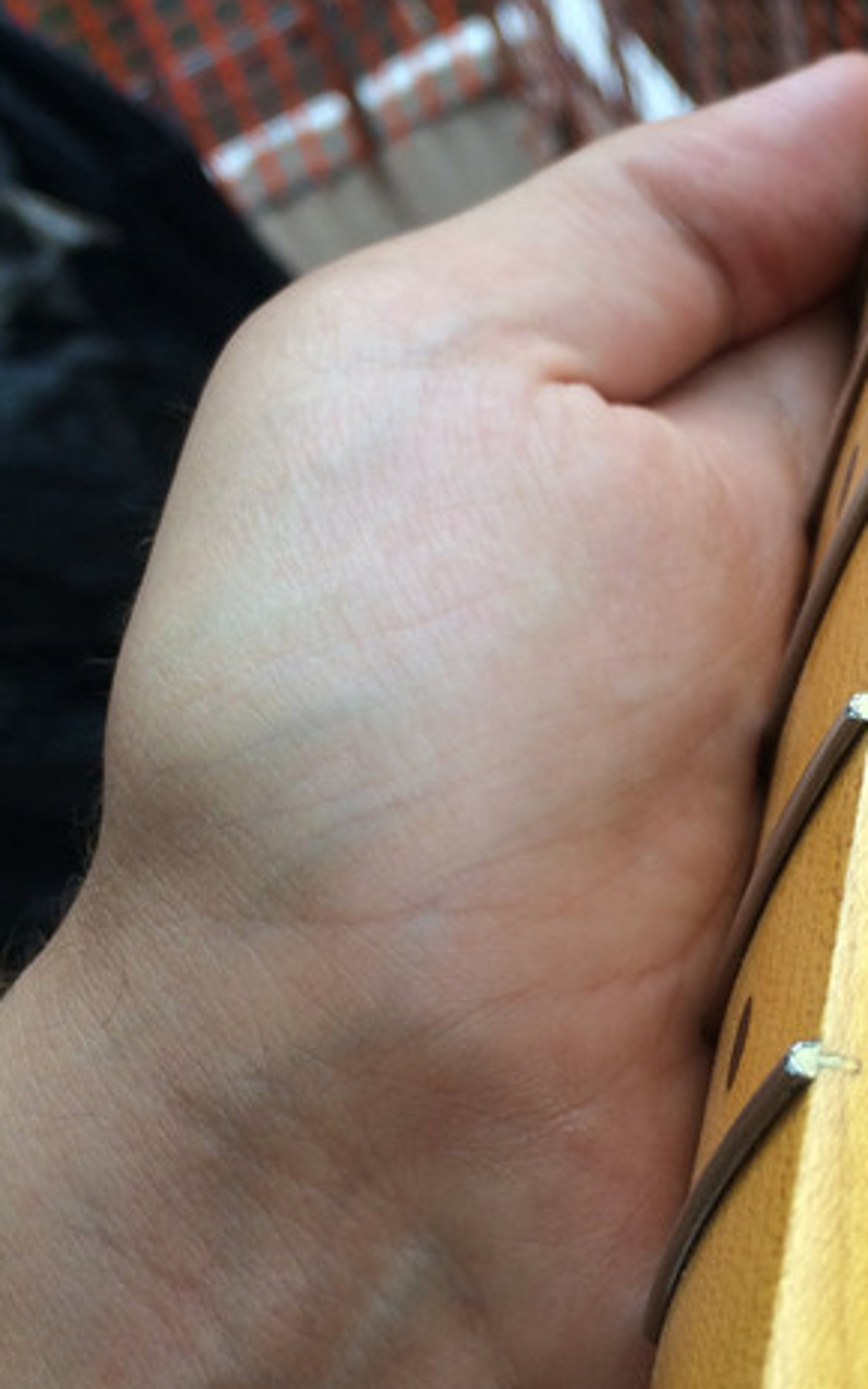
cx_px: 886
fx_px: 2006
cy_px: 709
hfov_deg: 23.3
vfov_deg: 38.2
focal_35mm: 53
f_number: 2.2
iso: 32
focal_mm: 4.15
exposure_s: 1/217
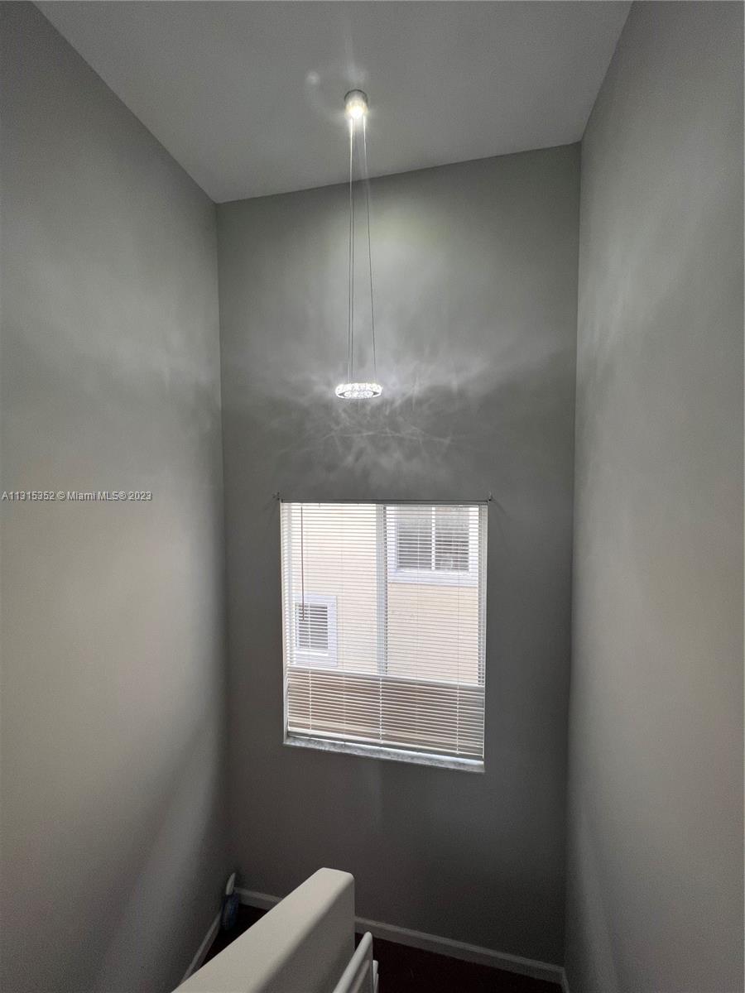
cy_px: 496
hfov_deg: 89.9
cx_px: 372
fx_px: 373
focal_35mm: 13
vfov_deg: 106.2
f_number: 1.8
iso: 64
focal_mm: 1.57
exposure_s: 1/120
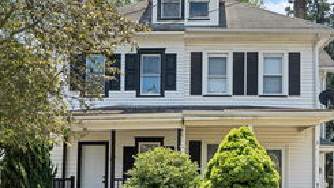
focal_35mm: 46
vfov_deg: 26.0
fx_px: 408
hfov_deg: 44.5
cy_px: 99
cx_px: 184
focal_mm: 21
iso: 200
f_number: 8
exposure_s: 1/125
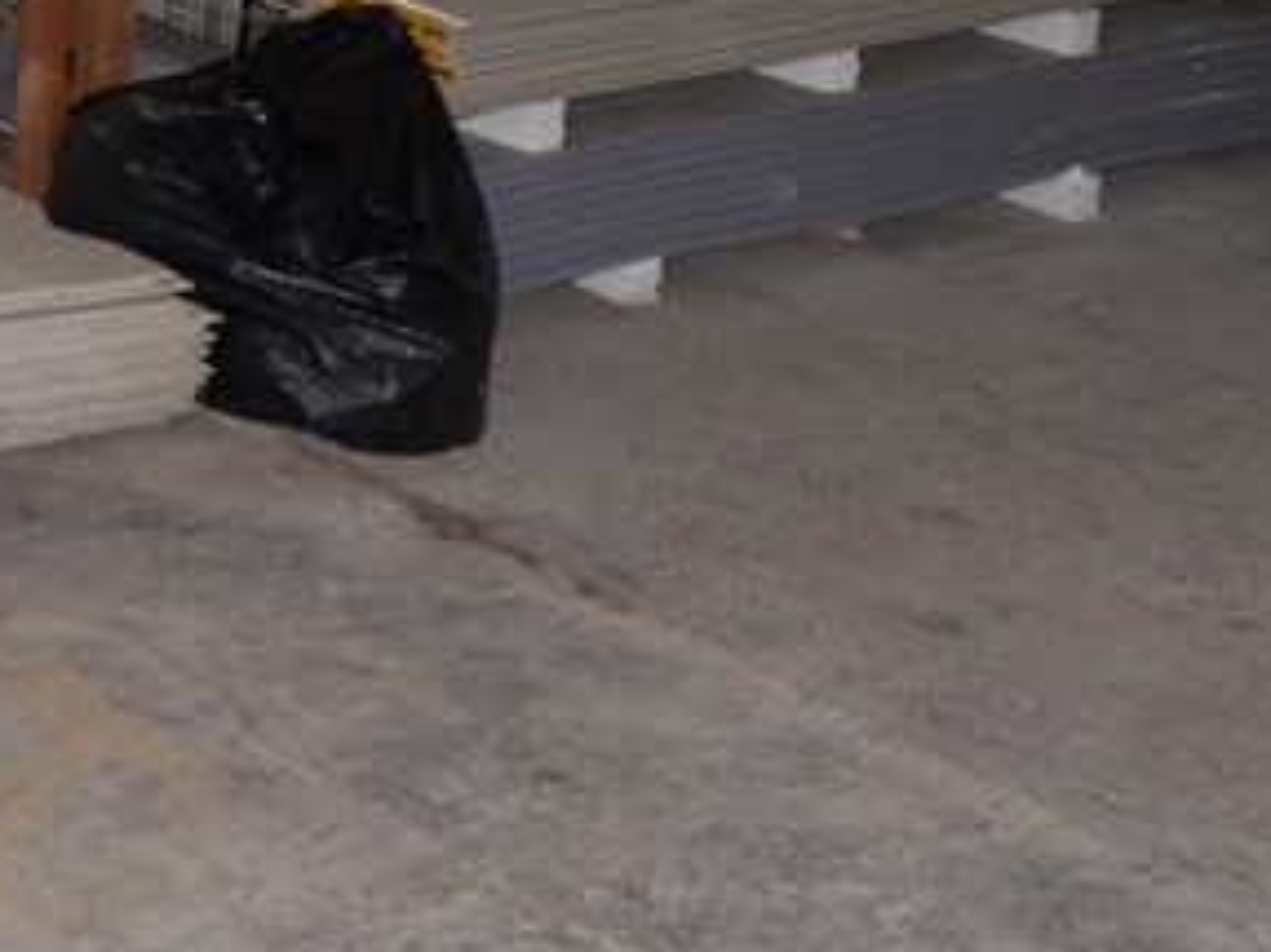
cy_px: -664
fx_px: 3670
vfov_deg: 13.5
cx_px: -195
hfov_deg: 18.7
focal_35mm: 100
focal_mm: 4.9
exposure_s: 1/125
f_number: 2.8
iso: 125
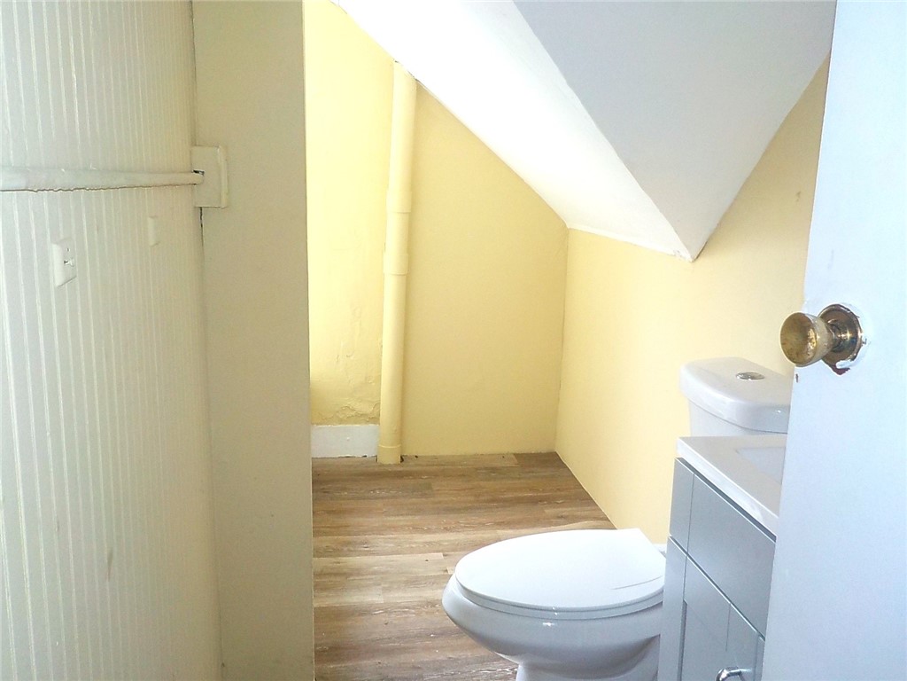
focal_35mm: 30
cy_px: 340
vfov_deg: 46.8
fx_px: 786
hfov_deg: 60.0
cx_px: 454
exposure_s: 1/30
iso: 200
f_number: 3.3
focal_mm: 4.1
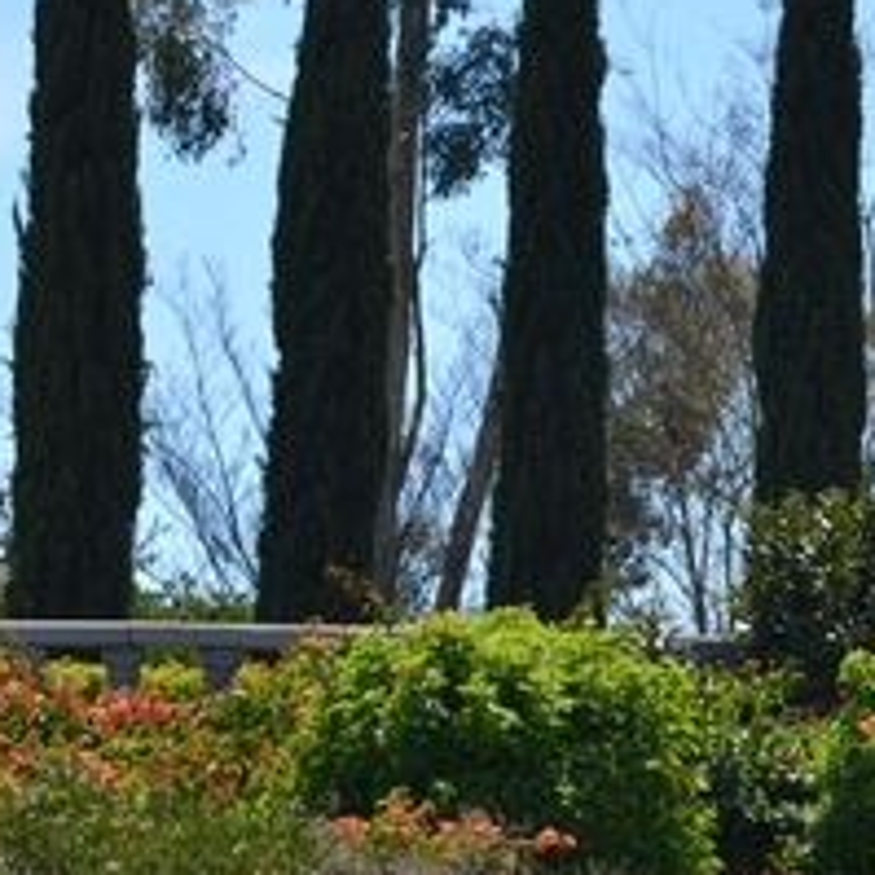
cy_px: 607
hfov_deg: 6.6
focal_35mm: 264
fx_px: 7550
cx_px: 541
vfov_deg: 6.6
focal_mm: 86
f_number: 6.3
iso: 400
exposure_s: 1/2000
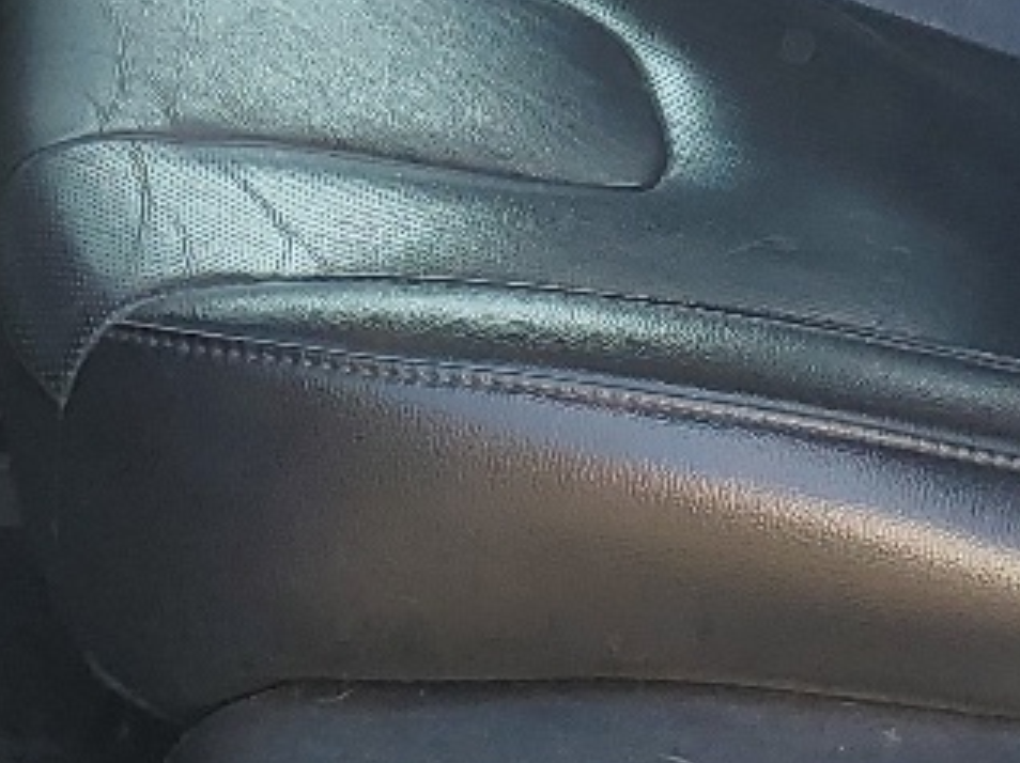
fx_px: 3857
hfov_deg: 15.0
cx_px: 346
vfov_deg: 10.6
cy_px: -606
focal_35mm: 131
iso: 50
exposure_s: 1/333
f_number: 1.5
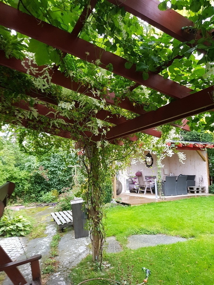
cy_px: 142
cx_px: 107
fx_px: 214
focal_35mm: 26
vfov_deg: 67.3
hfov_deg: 53.1
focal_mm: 4.2
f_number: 1.7
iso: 160
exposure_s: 1/33
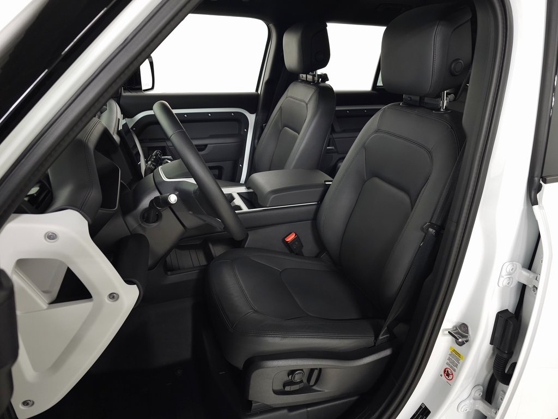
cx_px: 279
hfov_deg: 73.9
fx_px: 371
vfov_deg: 58.9
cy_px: 210
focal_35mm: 23
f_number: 1.7
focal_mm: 6.3
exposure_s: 1/60
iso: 125
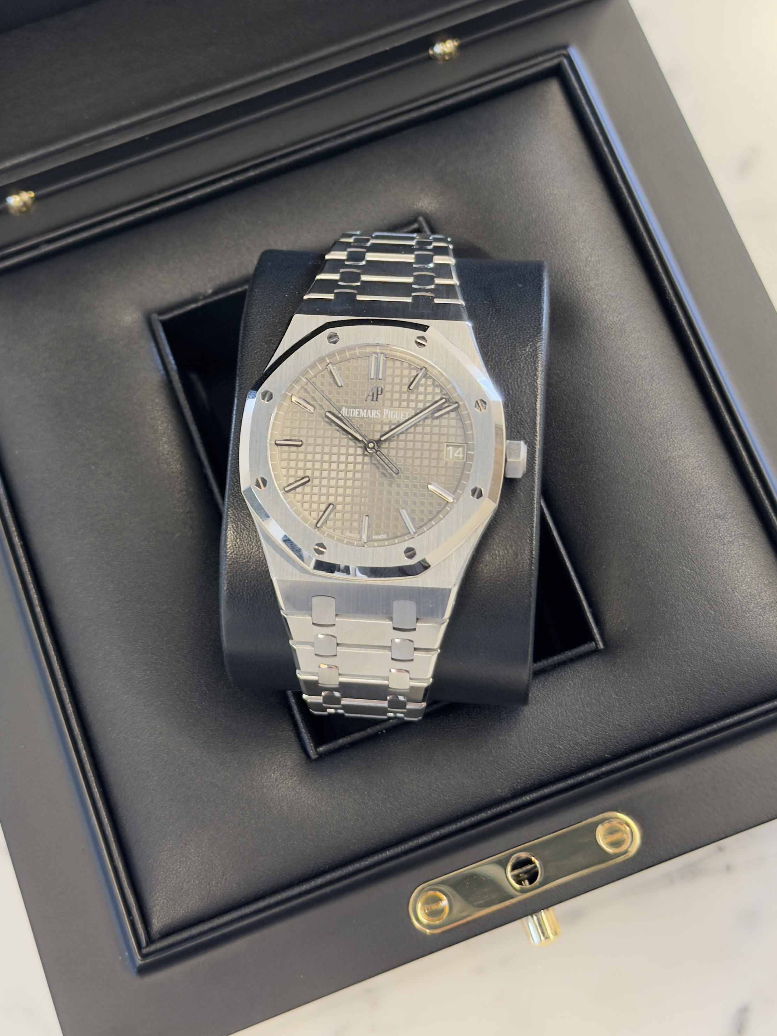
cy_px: 359
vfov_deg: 29.6
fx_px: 1945
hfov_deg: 22.6
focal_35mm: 65
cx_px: 365
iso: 200
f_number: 1.78
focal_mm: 6.76
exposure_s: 1/33
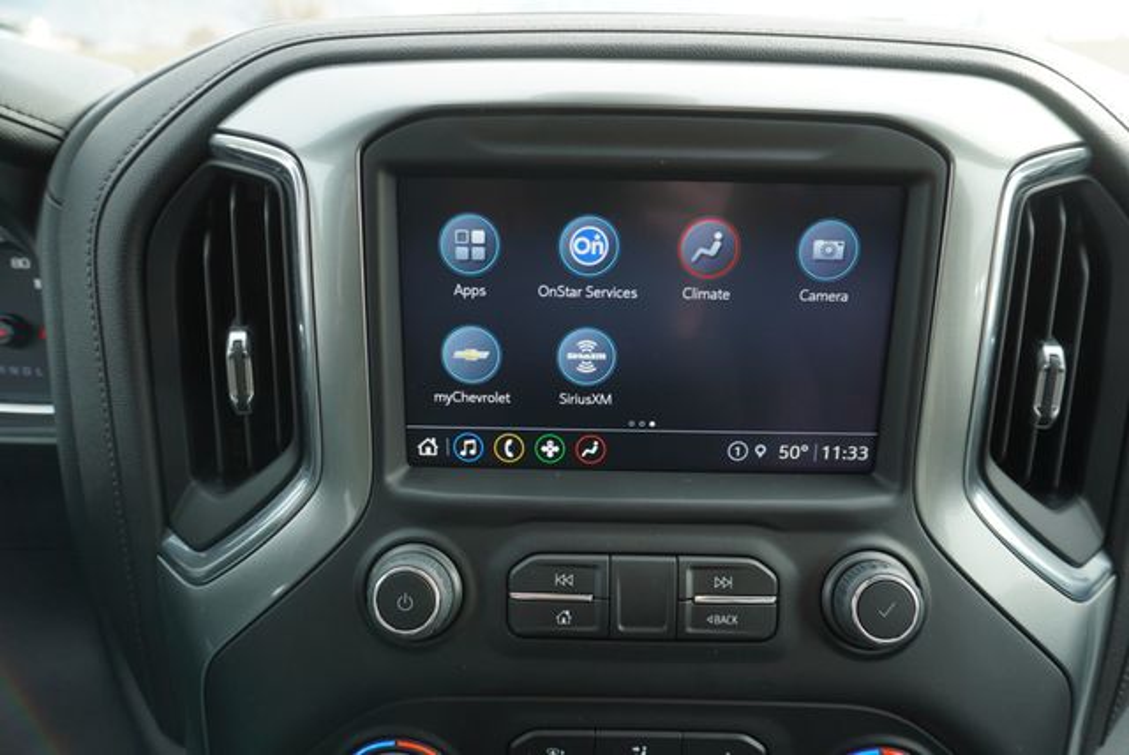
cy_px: 378
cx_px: 564
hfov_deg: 73.7
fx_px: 753
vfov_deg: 53.2
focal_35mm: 24
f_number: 4.5
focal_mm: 16
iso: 100
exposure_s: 1/80
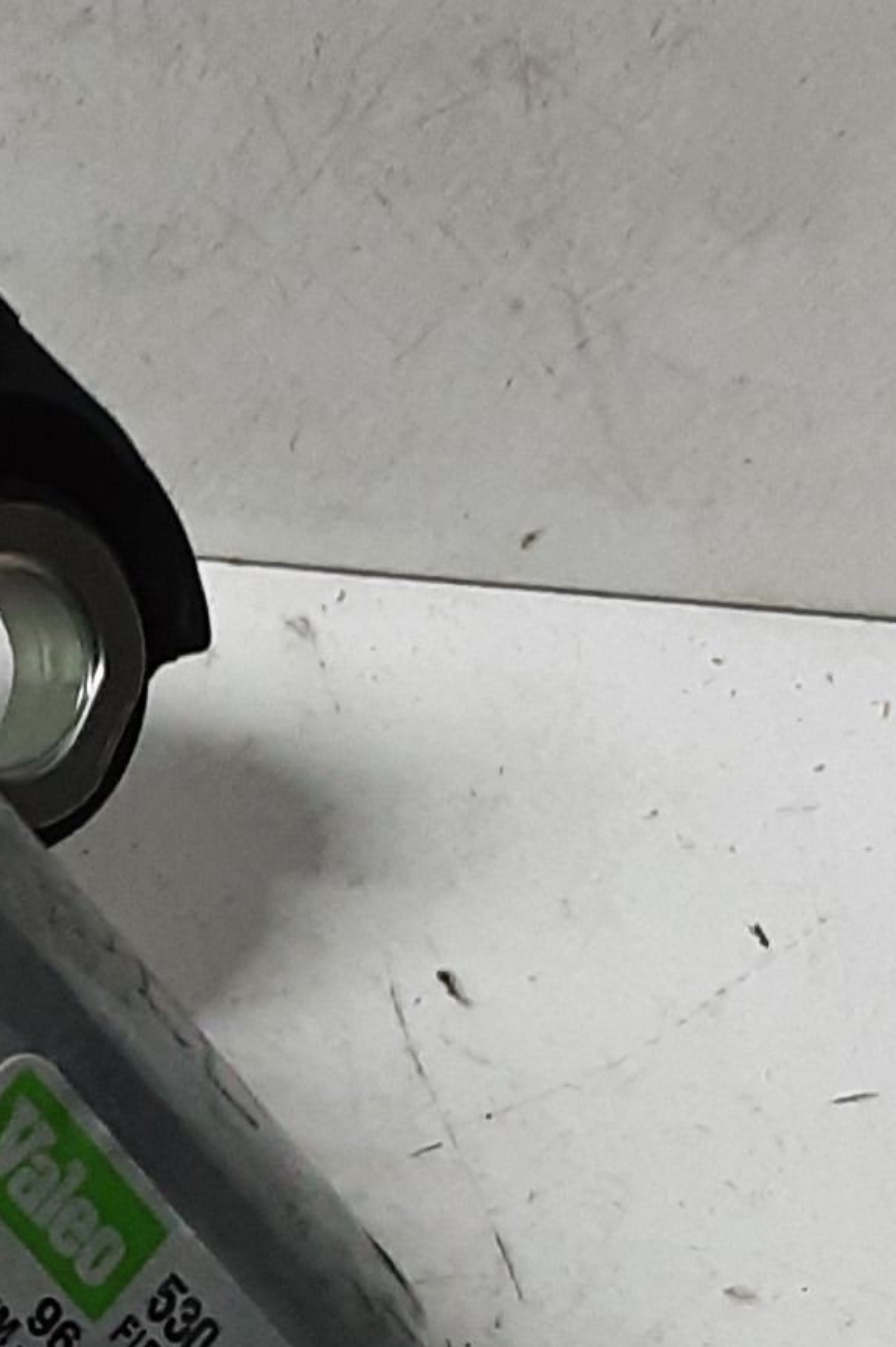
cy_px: 1423
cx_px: -552
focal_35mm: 106
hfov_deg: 12.1
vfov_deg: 18.6
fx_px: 3960
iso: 125
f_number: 1.9
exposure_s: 1/50
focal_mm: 2.91
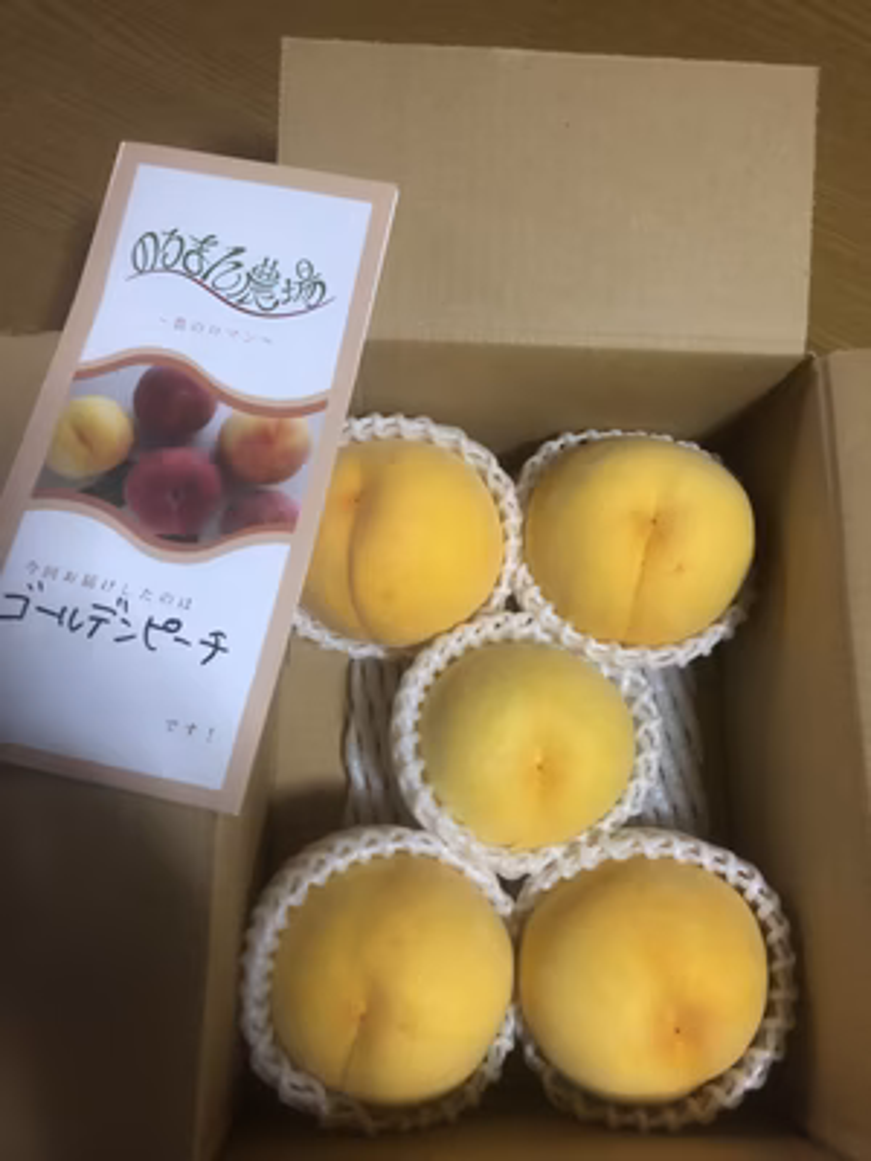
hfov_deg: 49.7
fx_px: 939
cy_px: 580
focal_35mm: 28
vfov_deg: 63.4
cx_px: 436
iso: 100
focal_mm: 3.99
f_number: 1.8
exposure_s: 1/15
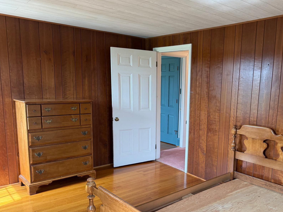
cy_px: 127
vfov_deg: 45.2
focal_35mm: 31
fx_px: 253
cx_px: 180
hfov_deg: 57.5
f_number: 1.78
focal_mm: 6.76
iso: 200
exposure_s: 1/98
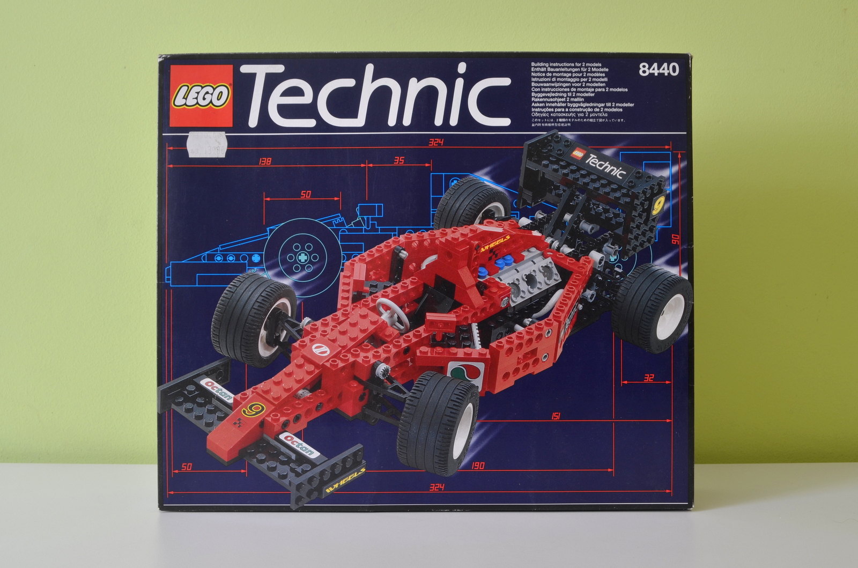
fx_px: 785
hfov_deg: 57.3
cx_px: 429
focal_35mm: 33
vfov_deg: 39.8
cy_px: 284
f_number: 10
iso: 125
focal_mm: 22
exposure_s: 1
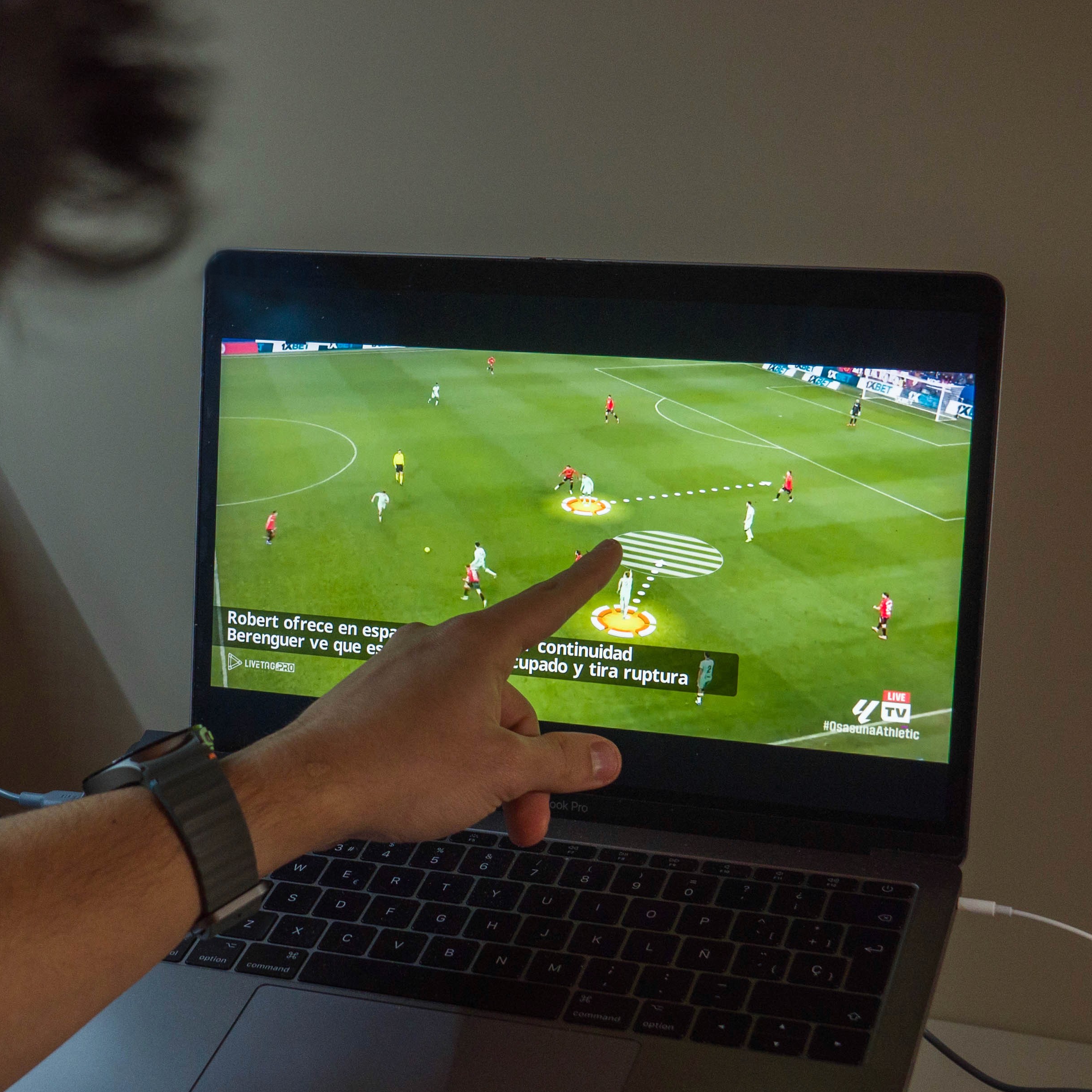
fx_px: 2427
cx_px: 337
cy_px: 601
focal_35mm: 68
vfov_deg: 25.3
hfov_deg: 25.2
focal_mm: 18
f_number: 3.2
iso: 200
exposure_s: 1/60
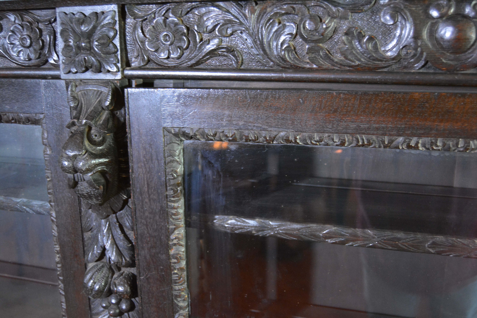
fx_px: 477
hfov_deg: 53.1
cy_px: 159
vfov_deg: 36.9
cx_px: 238
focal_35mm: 36
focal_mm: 24
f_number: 3.8
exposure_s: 1/25
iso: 3200
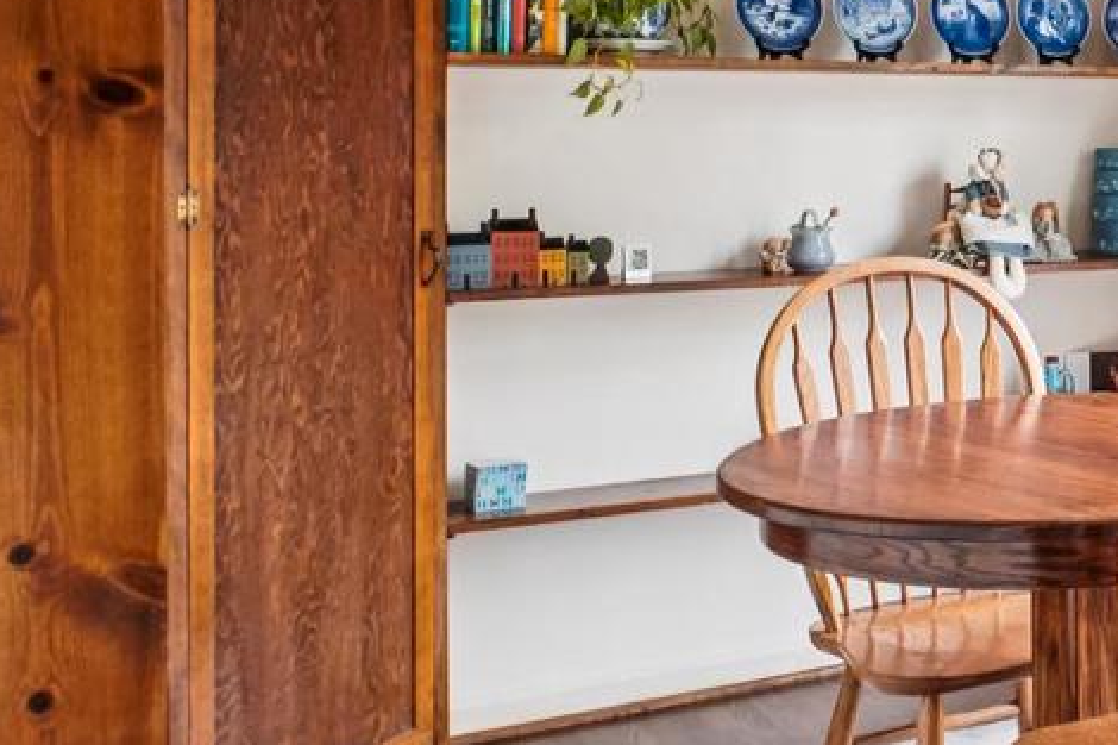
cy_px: 155
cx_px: 1211
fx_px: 1569
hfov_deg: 34.3
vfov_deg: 26.2
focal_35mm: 51
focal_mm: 11
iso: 500
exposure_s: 1/40
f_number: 8
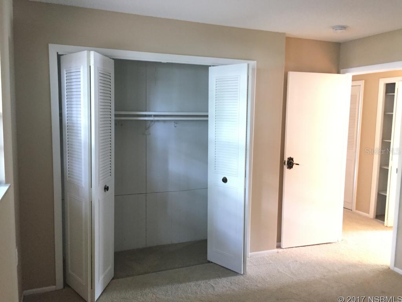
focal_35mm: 29
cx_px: 201
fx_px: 337
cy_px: 151
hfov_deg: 61.7
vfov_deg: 48.2
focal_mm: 4.15
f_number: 2.2
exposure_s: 1/15
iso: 500
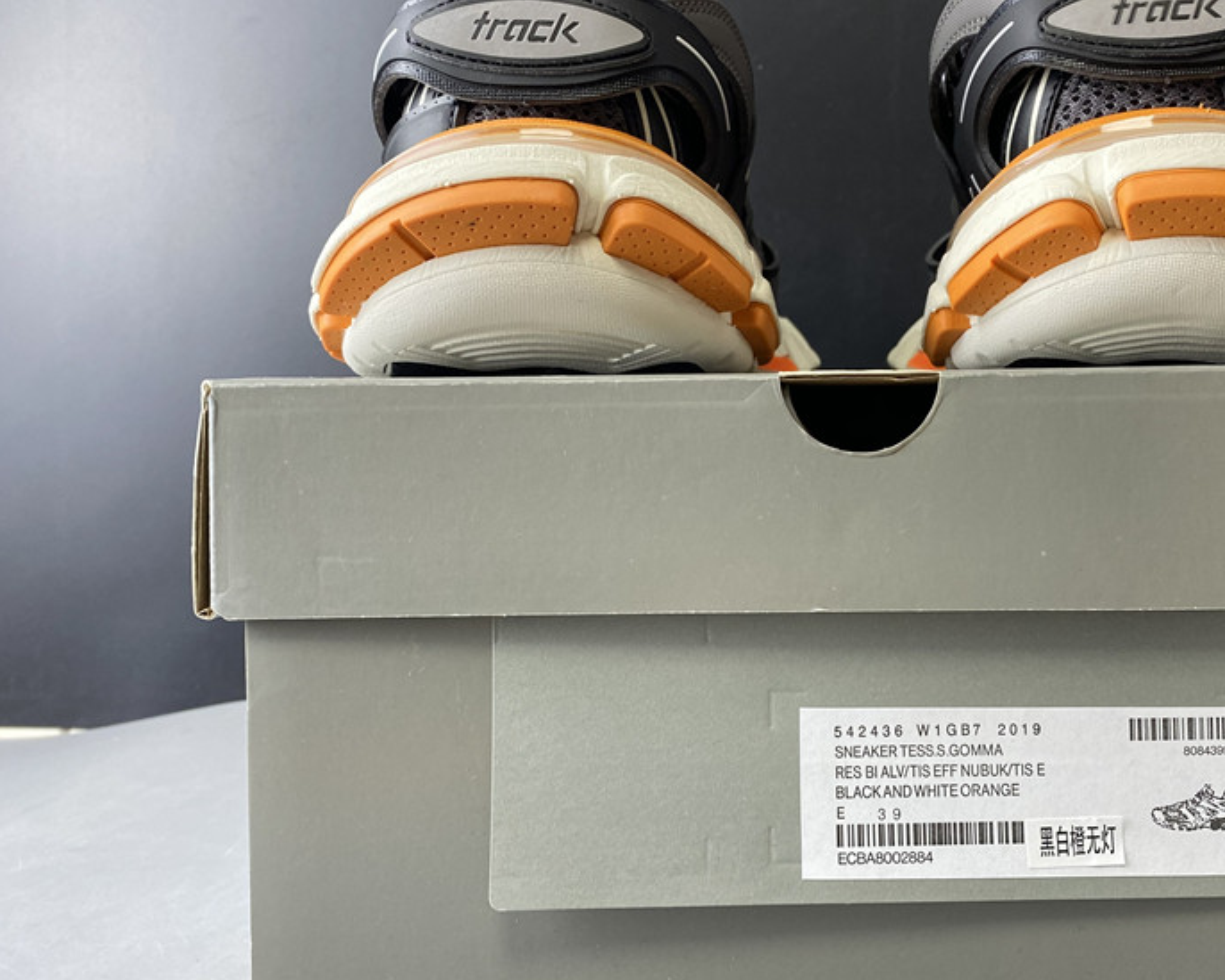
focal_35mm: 37
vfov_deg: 40.1
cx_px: 804
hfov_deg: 48.4
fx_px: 1342
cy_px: 441
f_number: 1.8
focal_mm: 4.25
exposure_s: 1/50
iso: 100
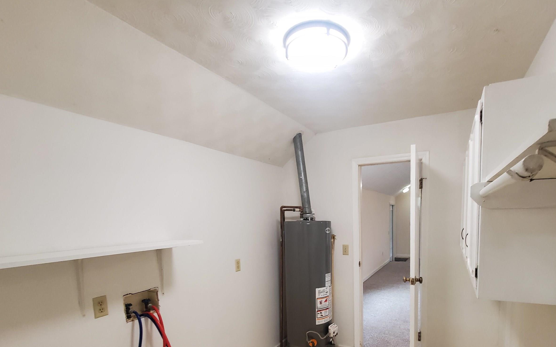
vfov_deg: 61.9
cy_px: 254
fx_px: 273
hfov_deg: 90.5
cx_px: 317
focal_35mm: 18
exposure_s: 1/60
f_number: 2.2
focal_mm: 1.8
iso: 320
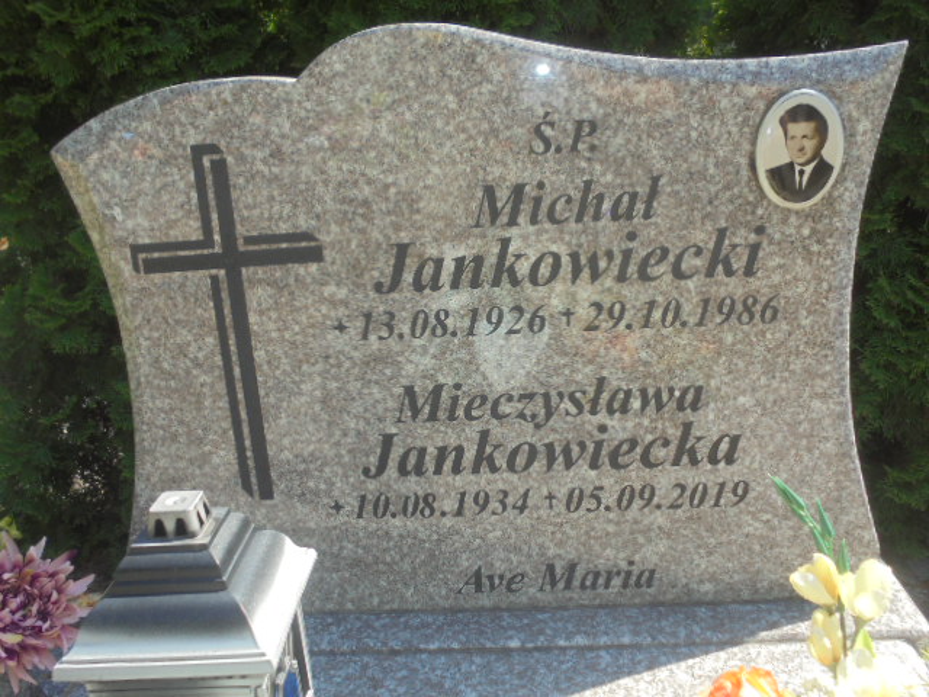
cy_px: 348
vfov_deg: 41.8
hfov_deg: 54.0
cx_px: 464
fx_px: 912
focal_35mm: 34
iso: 100
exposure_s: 1/250
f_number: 4
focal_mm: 6.1
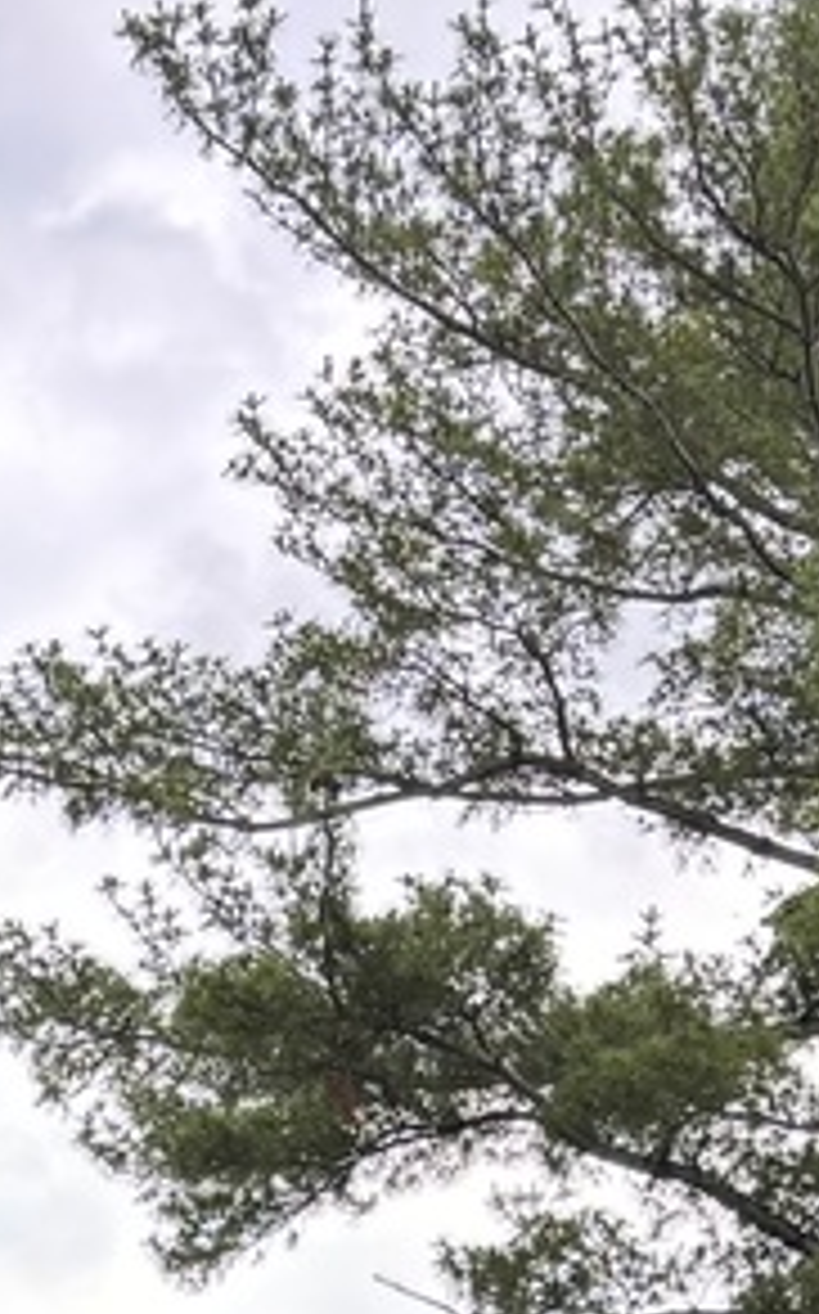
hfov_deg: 9.5
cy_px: 2403
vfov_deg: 13.7
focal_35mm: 136
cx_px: -104
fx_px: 4867
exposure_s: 1/368
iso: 50
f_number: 1.6
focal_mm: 5.96
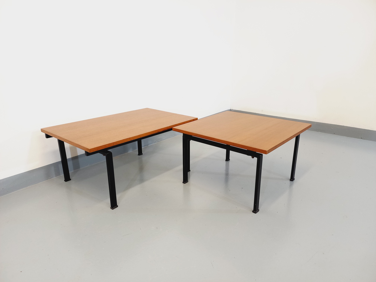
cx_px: 188
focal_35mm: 25
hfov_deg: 69.4
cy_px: 141
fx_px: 272
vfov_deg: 54.9
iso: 250
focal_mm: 4.65
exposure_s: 1/49
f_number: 1.8
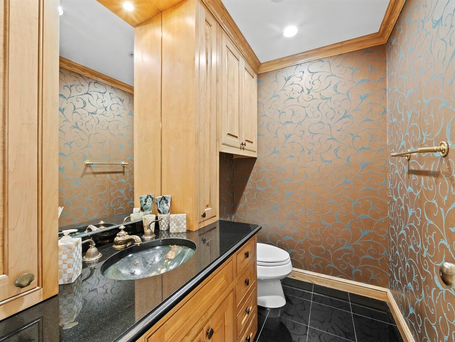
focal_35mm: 14
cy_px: 171
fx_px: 184
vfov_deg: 85.7
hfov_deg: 102.0
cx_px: 228
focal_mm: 7
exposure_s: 2
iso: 400
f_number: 10
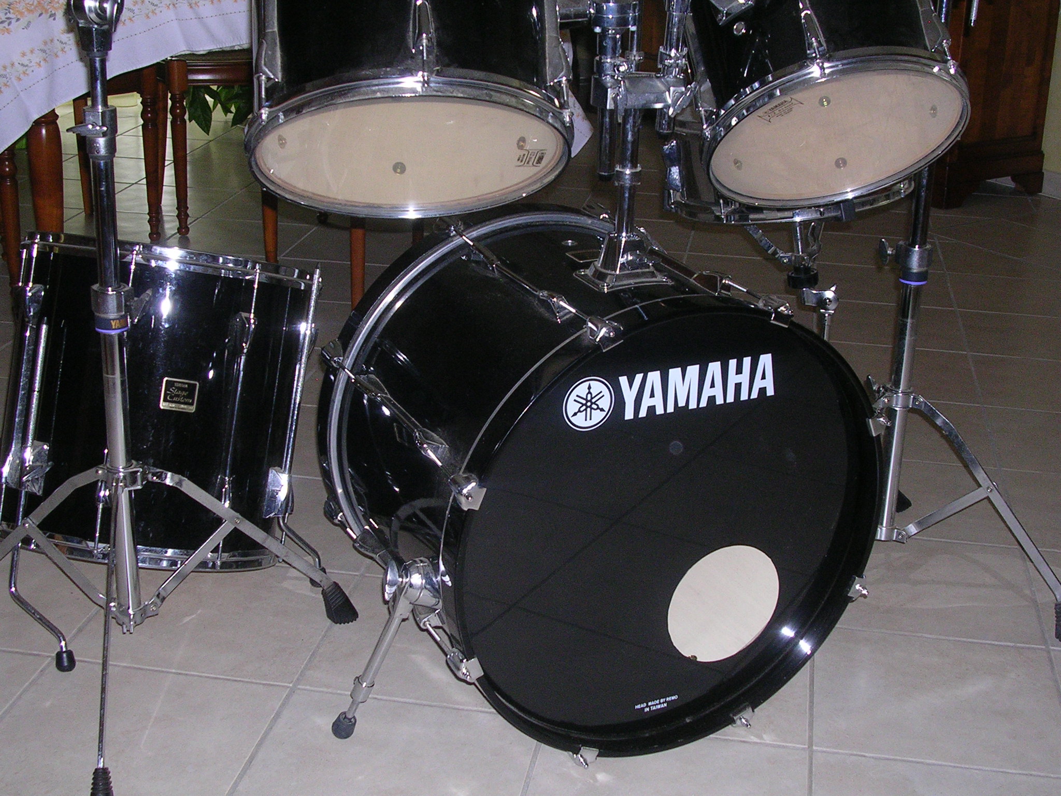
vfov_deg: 27.5
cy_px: 398
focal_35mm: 53
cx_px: 530
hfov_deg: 36.2
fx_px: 1624
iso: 123
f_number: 3.2
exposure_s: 1/60.1
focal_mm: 8
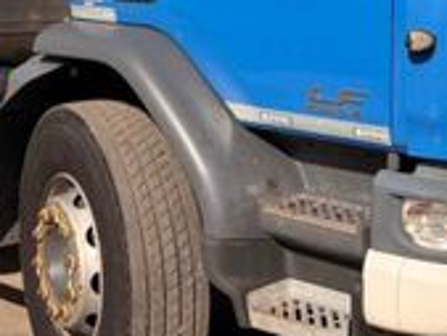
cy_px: -45
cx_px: 53
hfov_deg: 22.5
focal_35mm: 85
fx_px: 1098
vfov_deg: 16.8
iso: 80
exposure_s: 1/6173
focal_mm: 6.76
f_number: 1.78
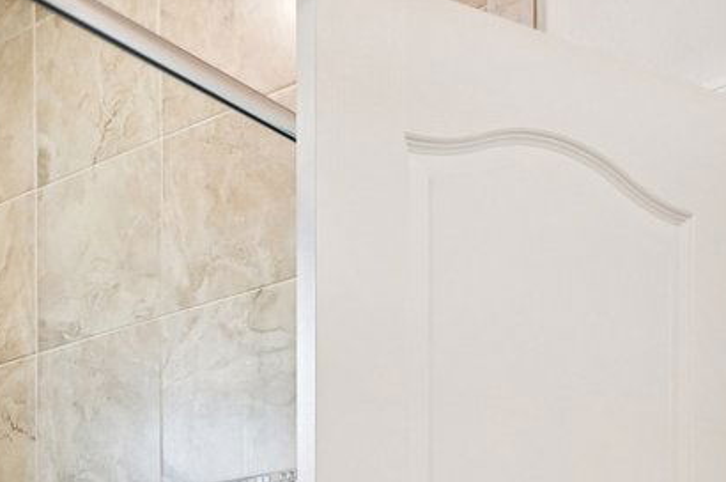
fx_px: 1409
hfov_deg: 27.9
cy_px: 810
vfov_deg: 16.8
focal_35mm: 70
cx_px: 90
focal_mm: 14
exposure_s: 1/40
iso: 800
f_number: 8
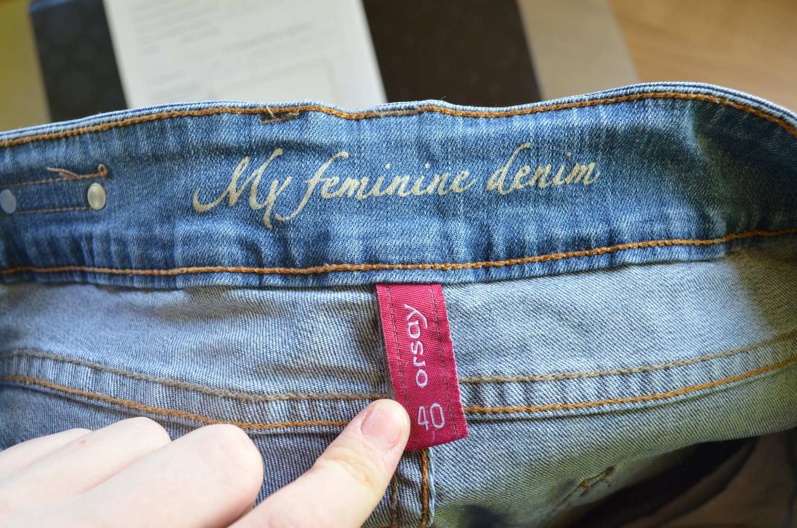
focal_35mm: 33
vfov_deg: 39.8
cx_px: 398
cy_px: 264
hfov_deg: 57.3
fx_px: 729
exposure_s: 1/60
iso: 720
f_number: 5.6
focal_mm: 22
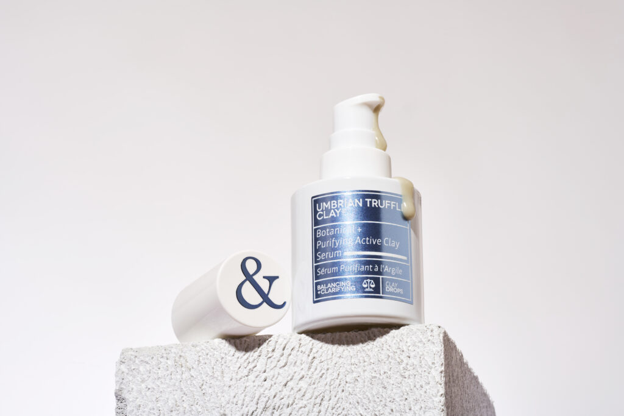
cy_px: 208
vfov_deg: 13.0
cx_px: 312
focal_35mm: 105
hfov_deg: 19.5
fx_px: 1820
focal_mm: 105
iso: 64
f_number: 22
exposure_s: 1/160
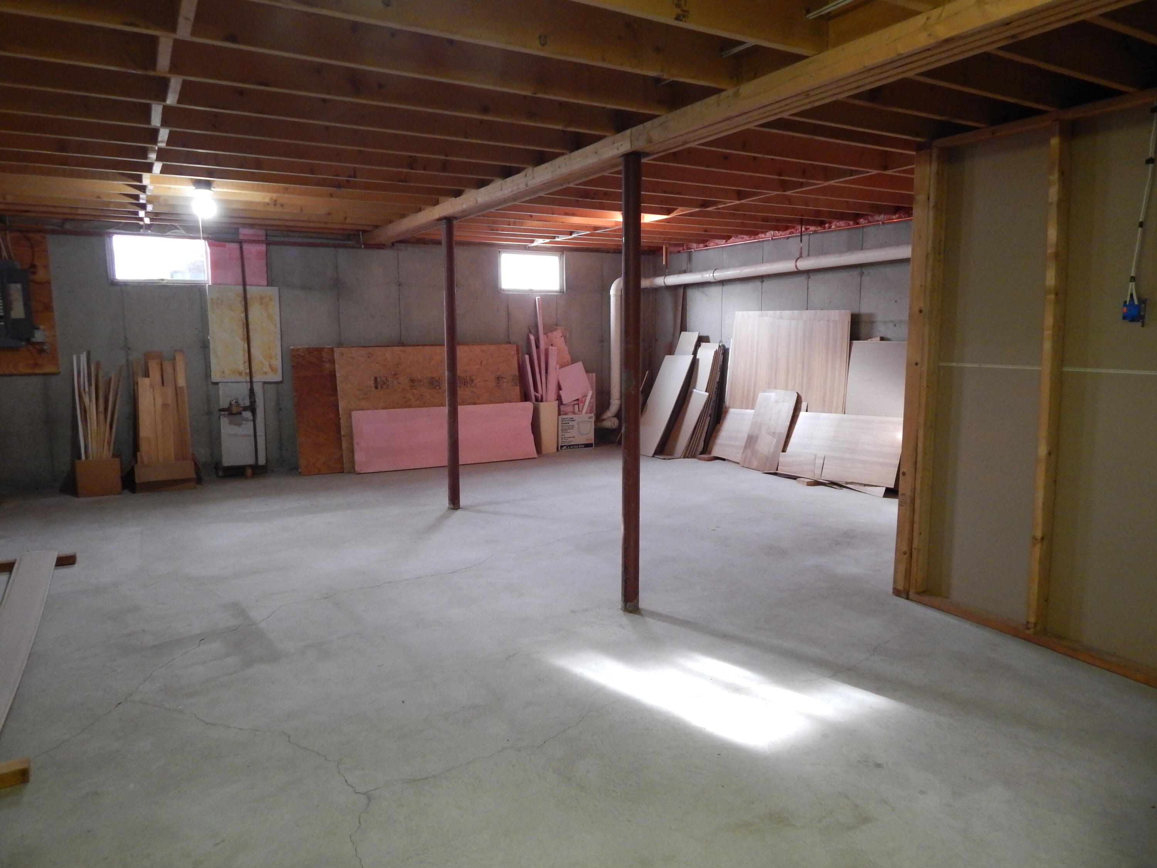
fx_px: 769
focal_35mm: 23
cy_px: 434
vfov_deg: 58.9
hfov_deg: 73.9
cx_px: 578
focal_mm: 4
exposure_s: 1/15
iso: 400
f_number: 3
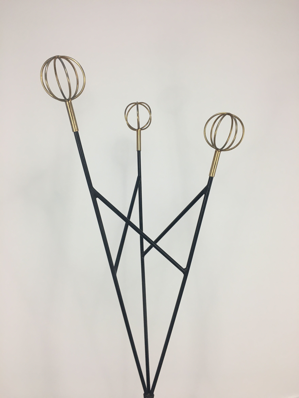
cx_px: 150
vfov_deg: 61.7
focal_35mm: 29
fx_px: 334
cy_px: 199
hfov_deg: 48.2
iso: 25
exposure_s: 1/33
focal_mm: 4.15
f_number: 2.2
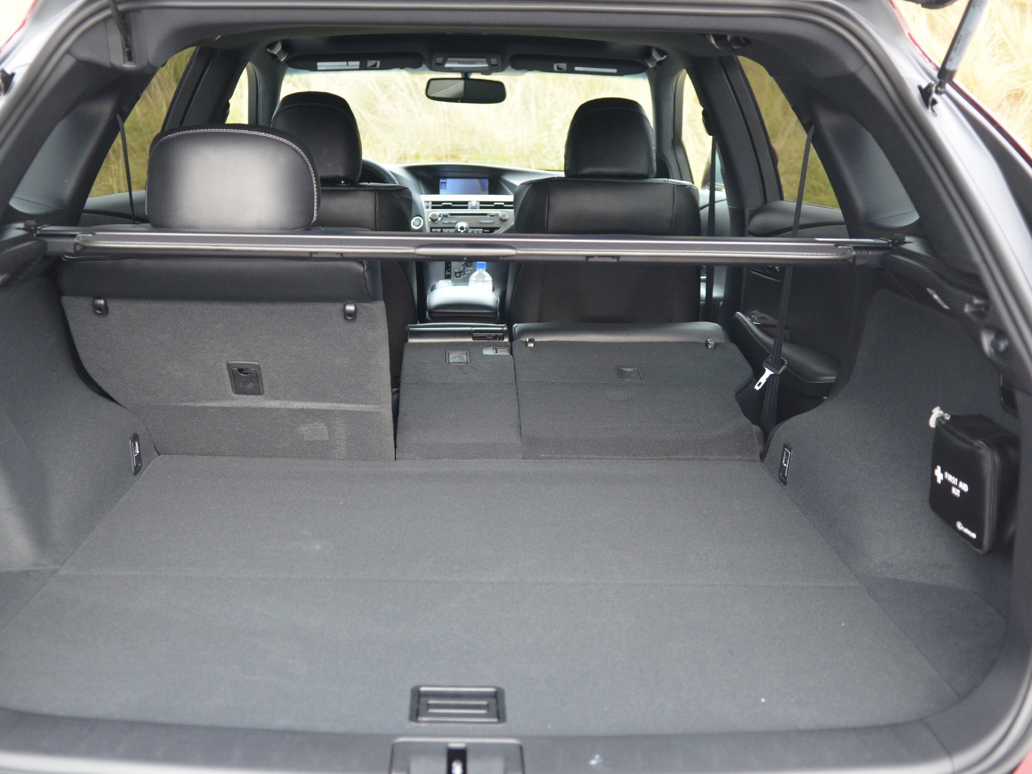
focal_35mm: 38
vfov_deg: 38.1
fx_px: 1119
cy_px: 387
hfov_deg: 49.4
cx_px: 468
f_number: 2.8
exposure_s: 1/320
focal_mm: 23
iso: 1600
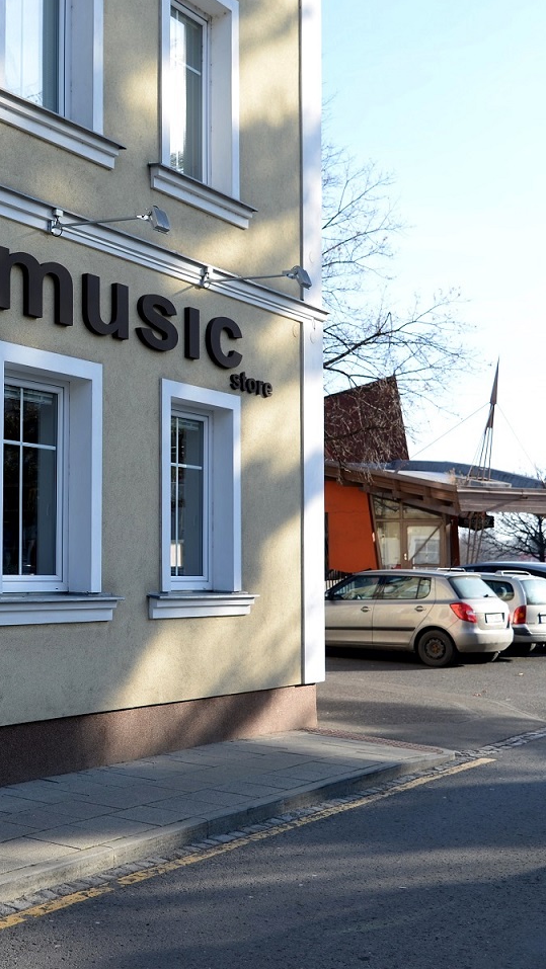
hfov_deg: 23.4
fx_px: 1260
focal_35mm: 49
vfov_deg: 42.1
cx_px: -2
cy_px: 485
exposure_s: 1/320
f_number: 4
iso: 100
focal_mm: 31
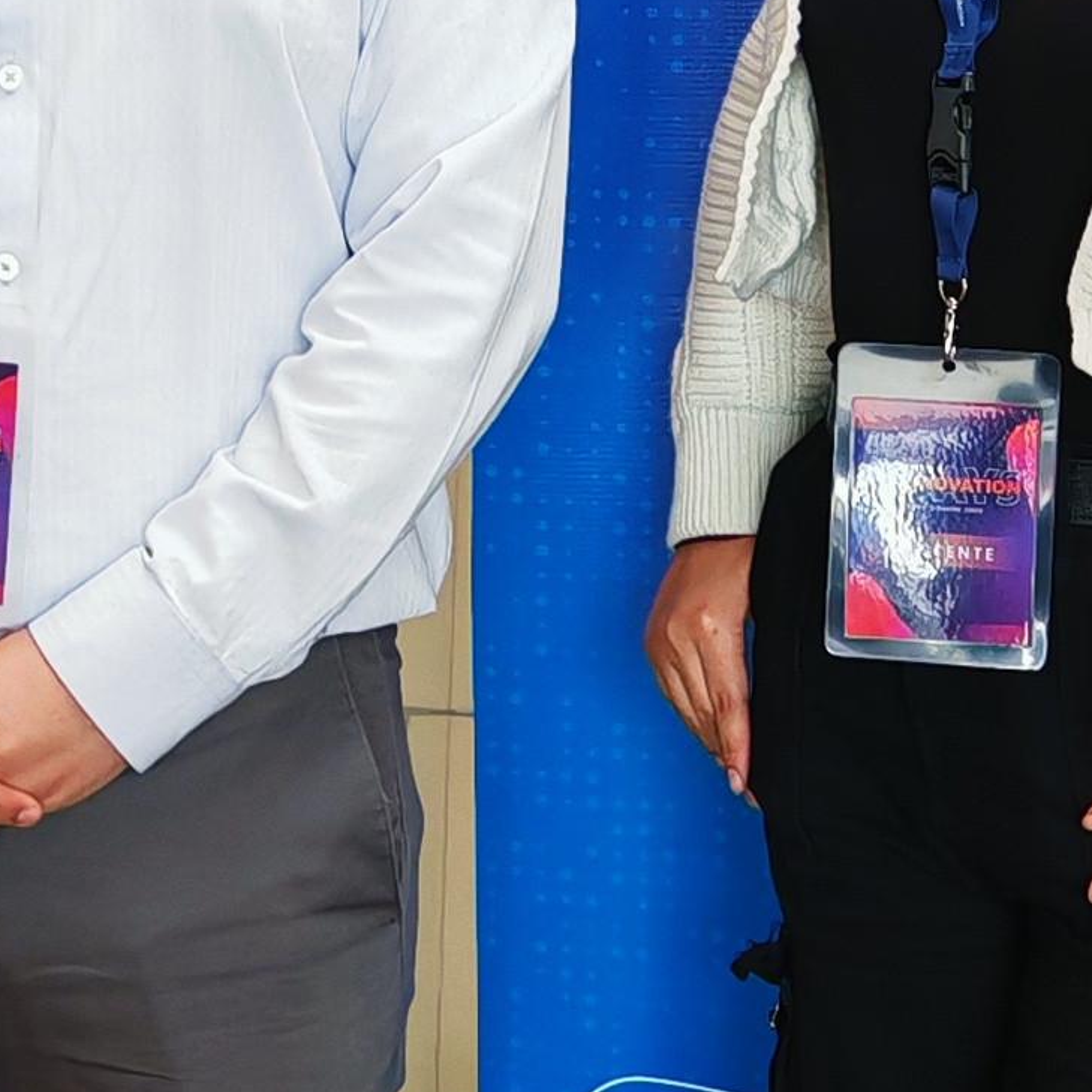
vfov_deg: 12.9
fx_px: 4783
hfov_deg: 13.0
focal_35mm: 134
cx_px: 325
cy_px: 100
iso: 320
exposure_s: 1/120
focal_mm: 6.67
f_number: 1.9
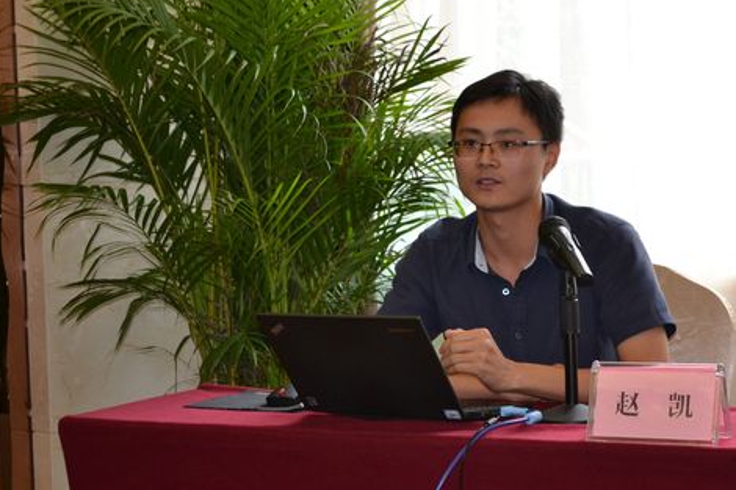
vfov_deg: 16.4
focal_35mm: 83
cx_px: 460
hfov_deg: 24.4
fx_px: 1696
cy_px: 215
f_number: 5.3
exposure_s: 1/60
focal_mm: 40
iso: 500
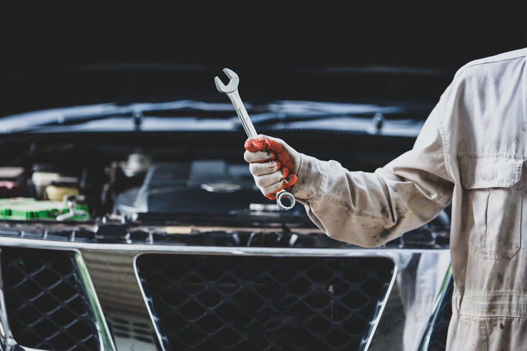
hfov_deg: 17.6
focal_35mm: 116
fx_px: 1698
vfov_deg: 11.8
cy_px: 176
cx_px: 264
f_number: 2.8
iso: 200
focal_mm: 116
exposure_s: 1/160
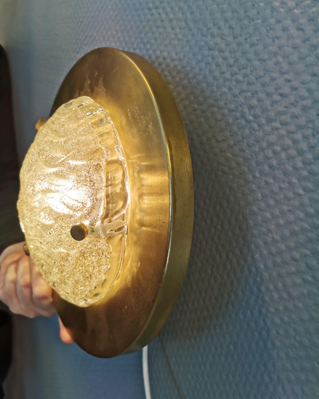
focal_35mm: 29
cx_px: 161
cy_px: 193
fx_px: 342
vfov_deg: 60.4
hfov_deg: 50.0
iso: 50
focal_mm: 5.56
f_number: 1.6
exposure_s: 1/120
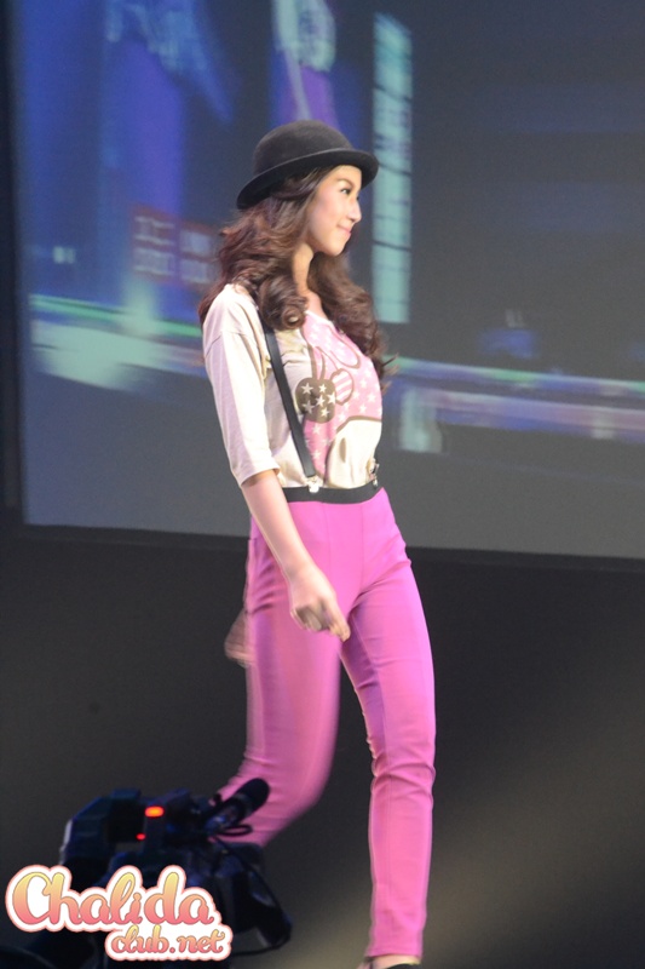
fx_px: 7864
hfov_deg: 4.7
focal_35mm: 292
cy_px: 484
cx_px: 322
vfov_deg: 7.0
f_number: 11
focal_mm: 195
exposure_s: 1/40
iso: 3200
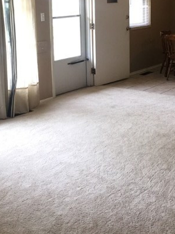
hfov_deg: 26.1
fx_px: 378
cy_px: 58
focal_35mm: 56
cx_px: 78
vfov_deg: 33.7
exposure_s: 1/33
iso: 50
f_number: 2.2
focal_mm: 4.15
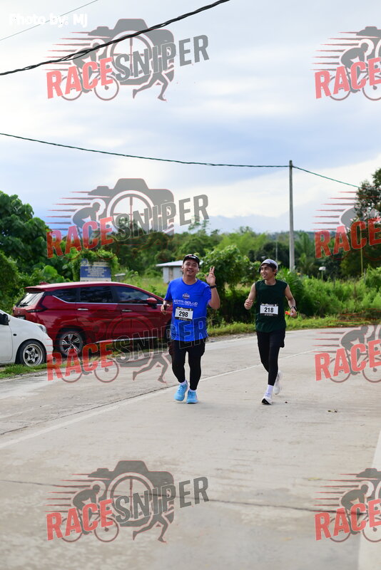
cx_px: 190
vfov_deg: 39.6
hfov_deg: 27.0
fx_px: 793
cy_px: 285
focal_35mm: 50
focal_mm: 50
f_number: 2
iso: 100
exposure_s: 1/3200
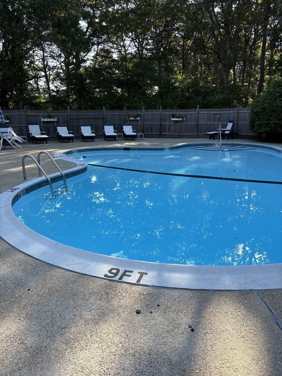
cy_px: 188
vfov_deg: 67.3
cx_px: 141
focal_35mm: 26
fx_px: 282
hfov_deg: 53.1
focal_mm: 5.96
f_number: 1.6
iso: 50
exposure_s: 1/539
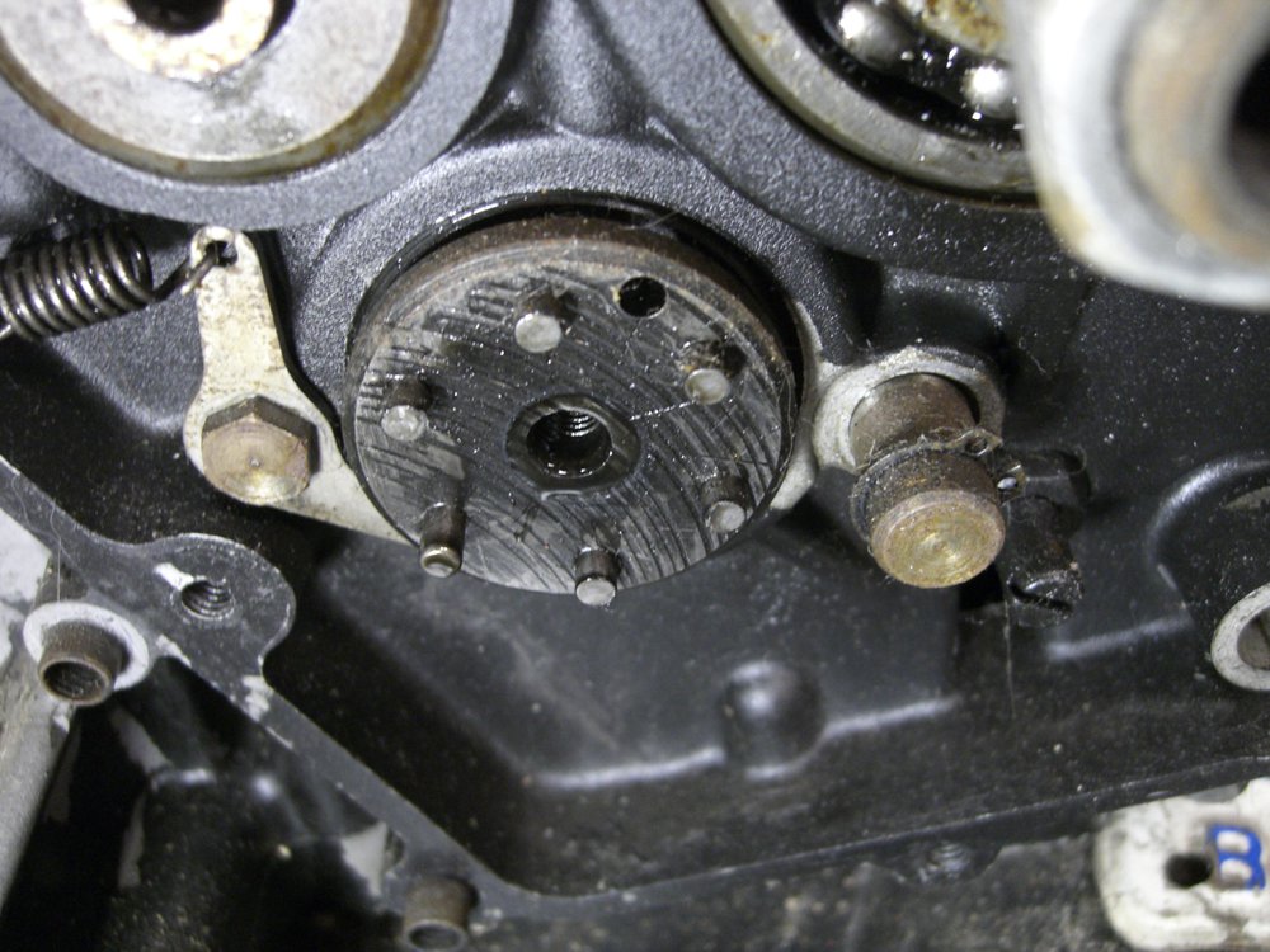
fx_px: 1394
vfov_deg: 37.7
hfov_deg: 49.0
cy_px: 476
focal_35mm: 38
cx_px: 635
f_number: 2.8
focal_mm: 7.9
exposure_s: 1/8
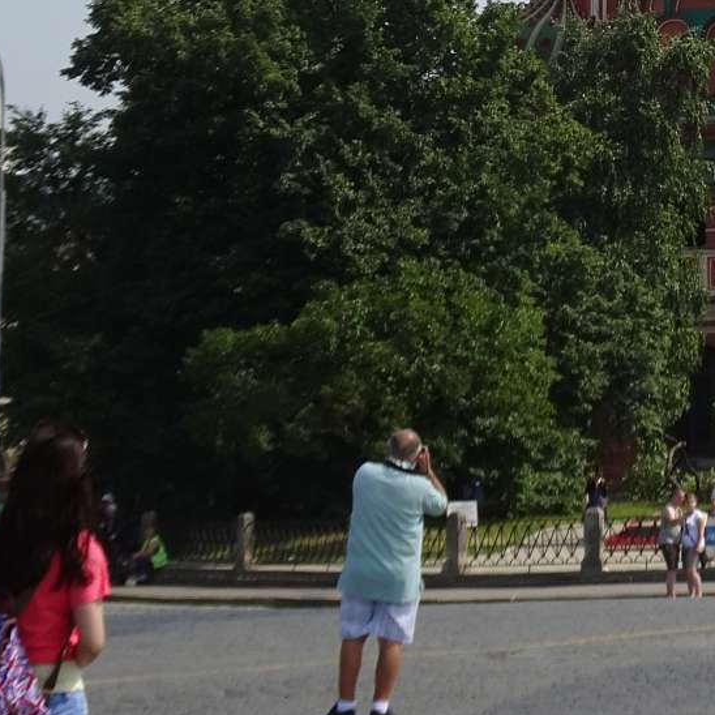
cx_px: 924
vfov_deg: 12.1
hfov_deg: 12.2
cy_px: -249
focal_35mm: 139
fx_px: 3248
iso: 80
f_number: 4.5
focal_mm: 7.58
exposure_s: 1/800
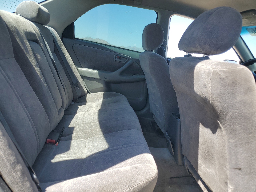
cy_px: 96
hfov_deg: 67.3
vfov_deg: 53.1
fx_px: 192
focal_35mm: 26
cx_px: 128
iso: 50
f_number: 1.5
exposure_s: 1/833
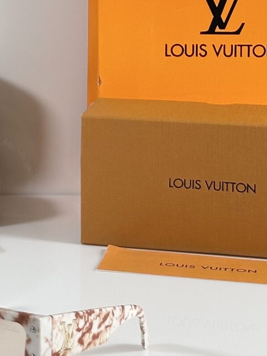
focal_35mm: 153
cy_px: -13
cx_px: -73
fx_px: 1574
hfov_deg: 9.5
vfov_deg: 12.7
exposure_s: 1/121
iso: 80
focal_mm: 6.86
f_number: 1.78
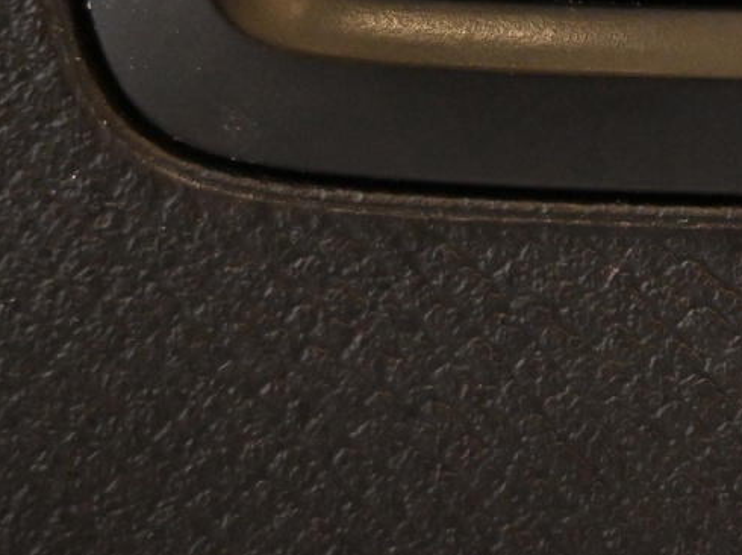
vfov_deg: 13.2
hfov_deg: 17.4
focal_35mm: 107
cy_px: -191
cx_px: 921
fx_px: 2301
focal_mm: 22.5
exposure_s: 1/40
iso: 2500
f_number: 4
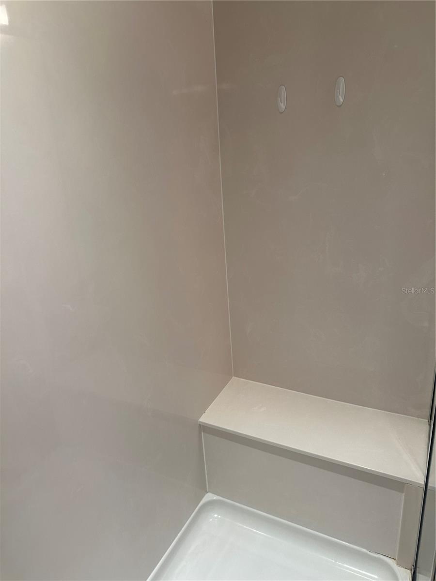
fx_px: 403
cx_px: 218
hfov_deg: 56.8
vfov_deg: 71.6
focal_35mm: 24
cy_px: 290
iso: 125
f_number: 1.78
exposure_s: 1/120
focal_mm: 6.86
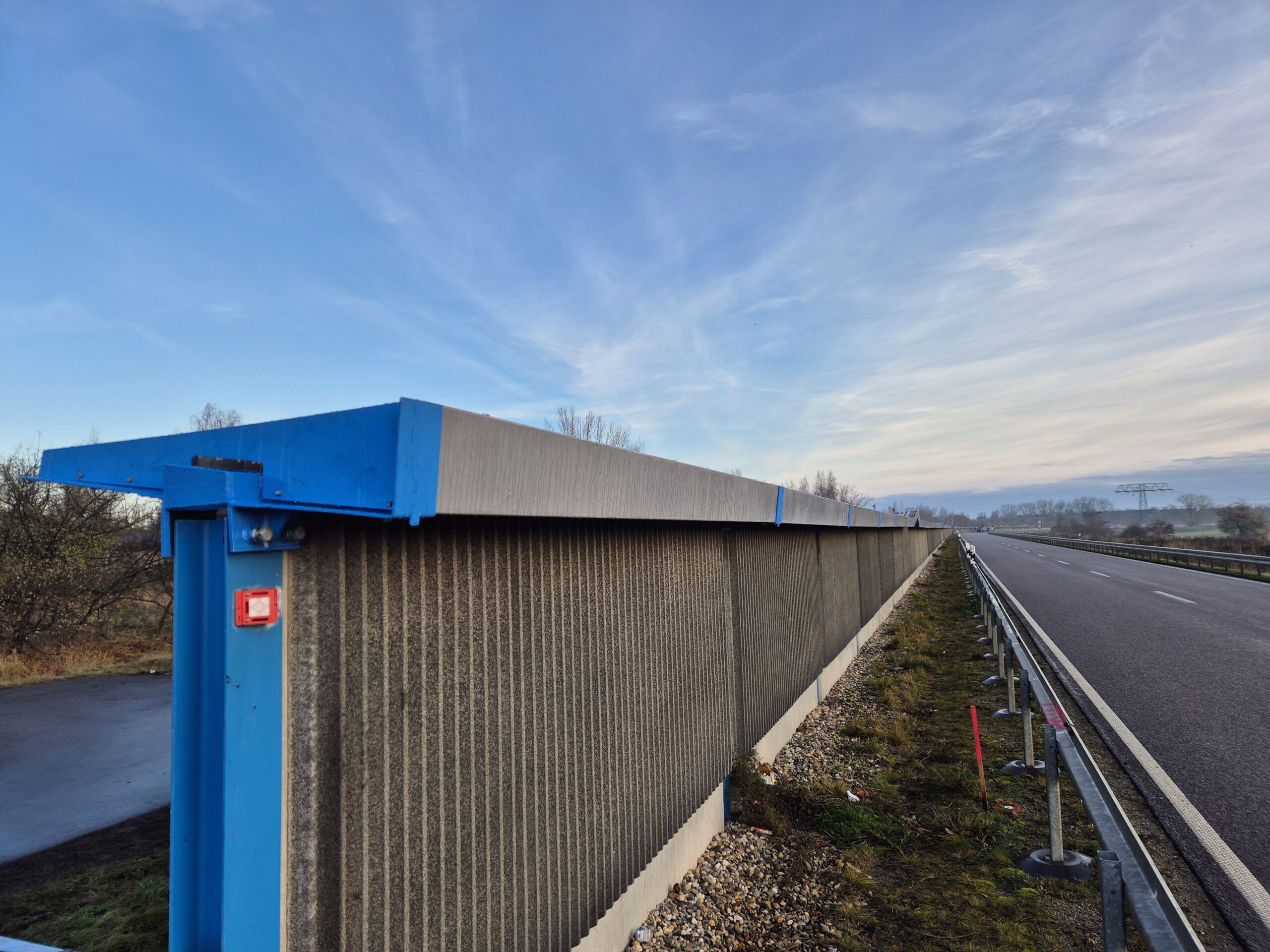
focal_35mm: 23
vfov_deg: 58.9
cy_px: 476
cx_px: 635
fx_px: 844
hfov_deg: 73.9
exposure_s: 1/266
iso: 25
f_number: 1.8
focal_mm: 5.4
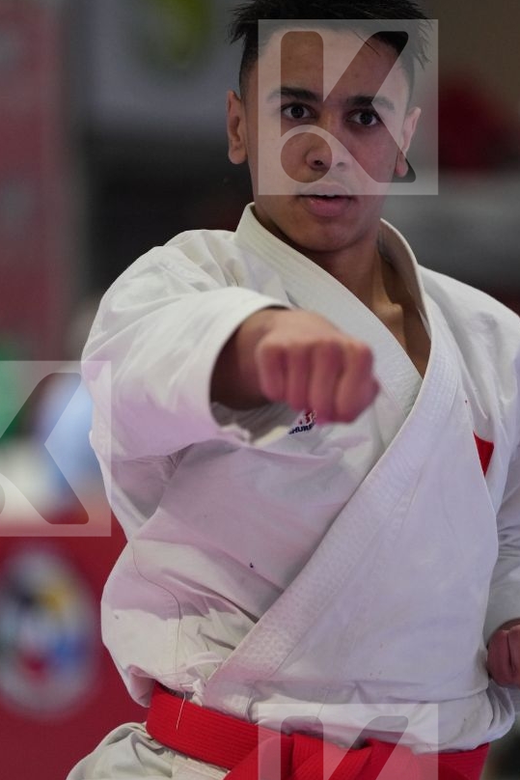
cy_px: 449
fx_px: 6432
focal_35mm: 297
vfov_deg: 6.9
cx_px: 348
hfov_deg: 4.6
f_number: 2.8
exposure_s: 1/250
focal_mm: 200
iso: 3200
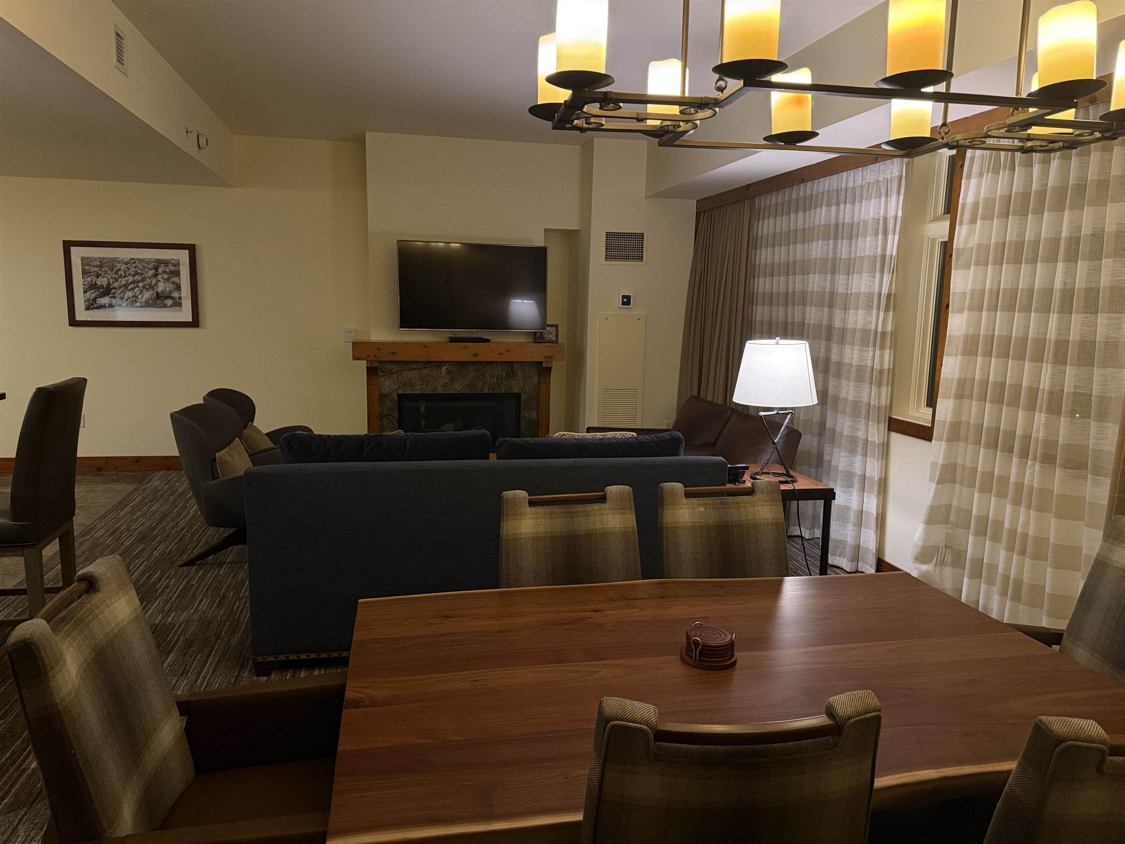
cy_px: 422
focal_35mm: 24
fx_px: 780
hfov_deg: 71.6
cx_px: 562
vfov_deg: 56.8
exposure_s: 1/40
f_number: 1.78
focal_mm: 6.76
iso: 640
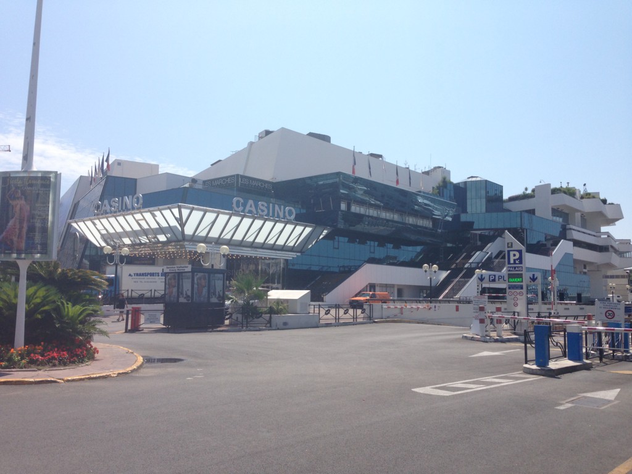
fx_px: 602
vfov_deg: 42.9
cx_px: 316
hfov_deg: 55.4
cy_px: 237
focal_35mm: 33
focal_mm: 4.13
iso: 50
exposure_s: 1/1869
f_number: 2.4
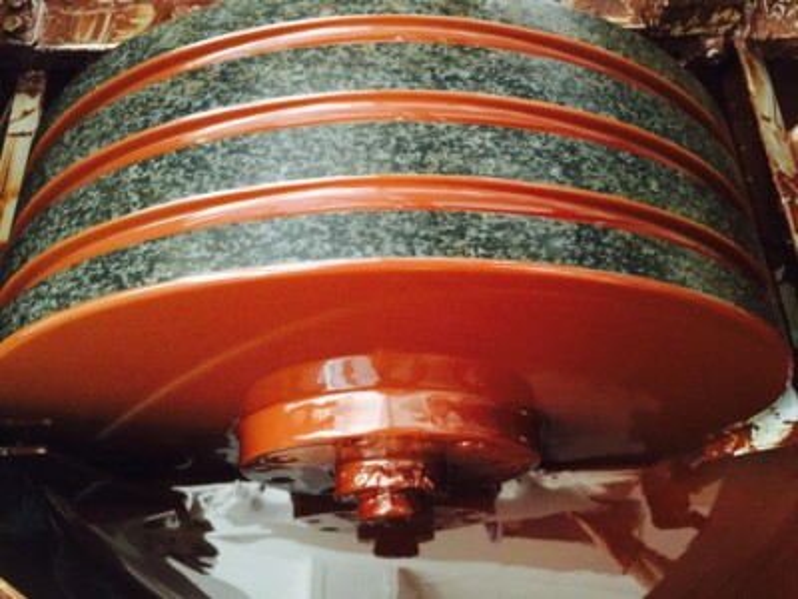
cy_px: 300
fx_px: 669
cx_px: 399
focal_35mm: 29
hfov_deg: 61.7
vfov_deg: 48.2
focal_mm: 4.15
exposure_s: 1/17
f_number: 2.2
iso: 400
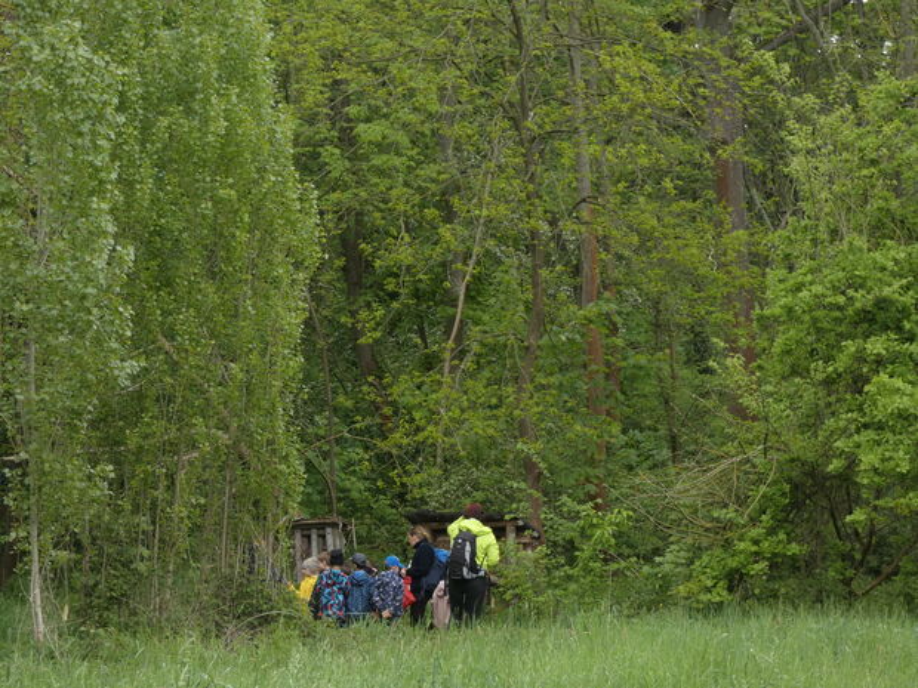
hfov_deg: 13.2
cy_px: 344
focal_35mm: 150
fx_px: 3978
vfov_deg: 9.9
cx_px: 459
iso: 100
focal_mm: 26.9
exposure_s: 1/60
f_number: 5.4
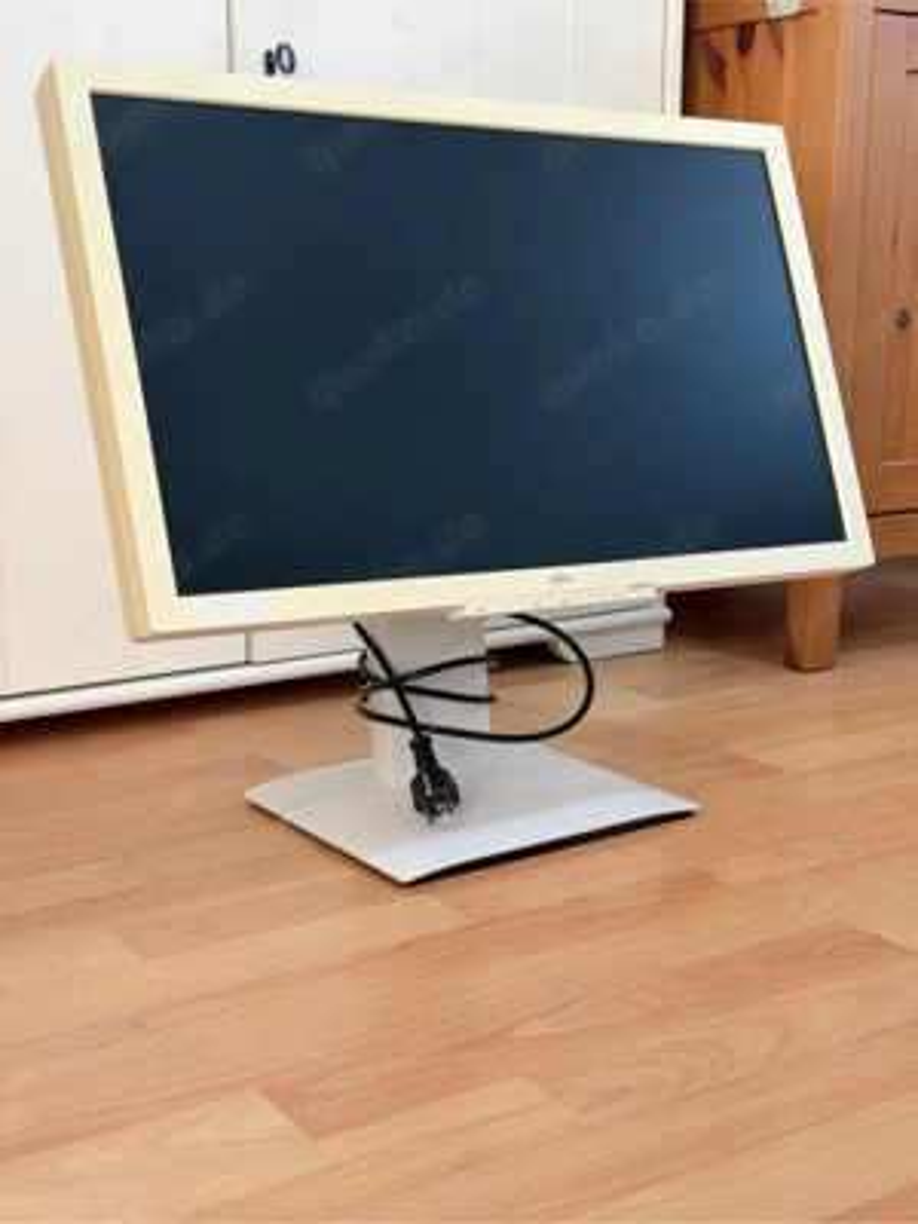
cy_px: 612
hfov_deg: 30.3
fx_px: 1697
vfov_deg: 39.7
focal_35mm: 48
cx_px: 459
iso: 320
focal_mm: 6.76
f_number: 1.78
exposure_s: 1/40
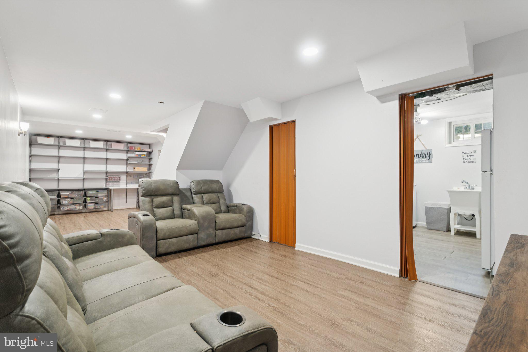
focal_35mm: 16
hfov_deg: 96.7
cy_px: 176
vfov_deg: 73.7
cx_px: 264
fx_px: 235
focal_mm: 16
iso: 640
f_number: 8
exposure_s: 1/13
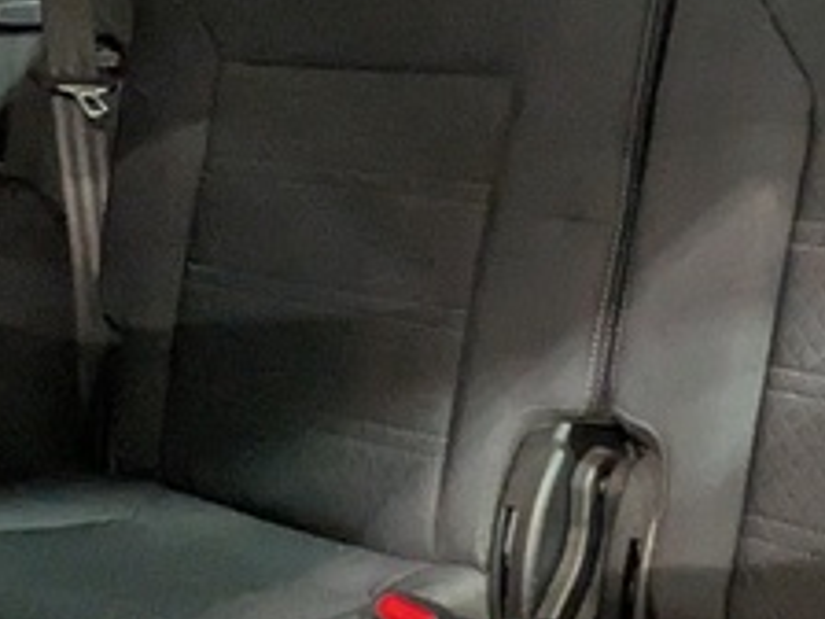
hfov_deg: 30.0
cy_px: 376
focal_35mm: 64
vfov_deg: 22.9
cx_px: 552
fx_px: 1525
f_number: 2.2
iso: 200
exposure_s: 1/15
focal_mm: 1.83
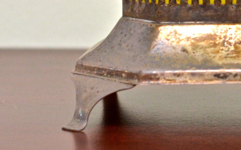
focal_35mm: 242
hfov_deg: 8.6
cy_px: -17
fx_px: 1589
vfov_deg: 5.4
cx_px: 268
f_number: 5
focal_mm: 70
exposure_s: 1/60
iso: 1250
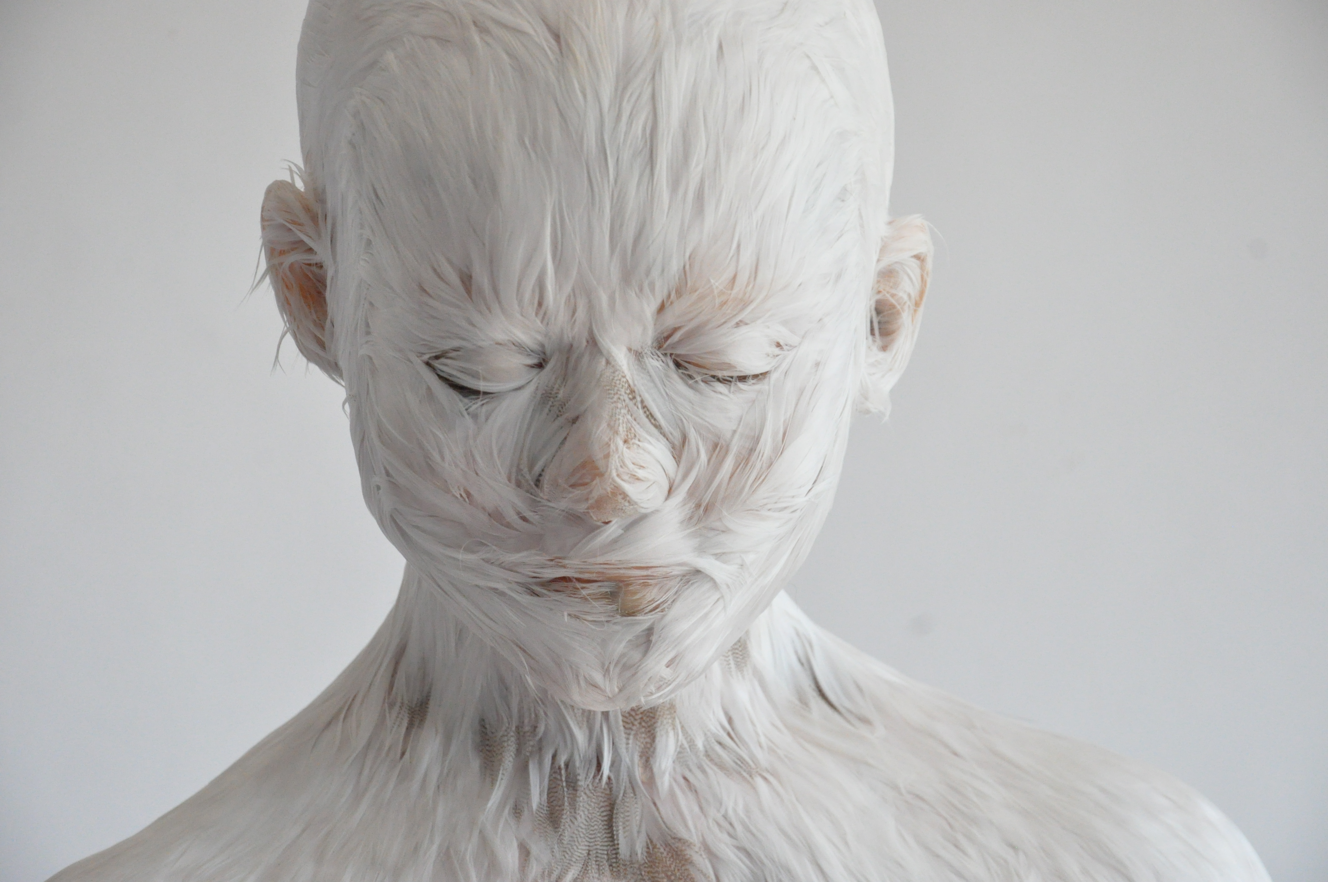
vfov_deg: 8.7
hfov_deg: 13.1
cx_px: 664
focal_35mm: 158
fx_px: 5803
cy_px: 441
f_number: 9
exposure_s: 1/500
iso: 3200
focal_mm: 105
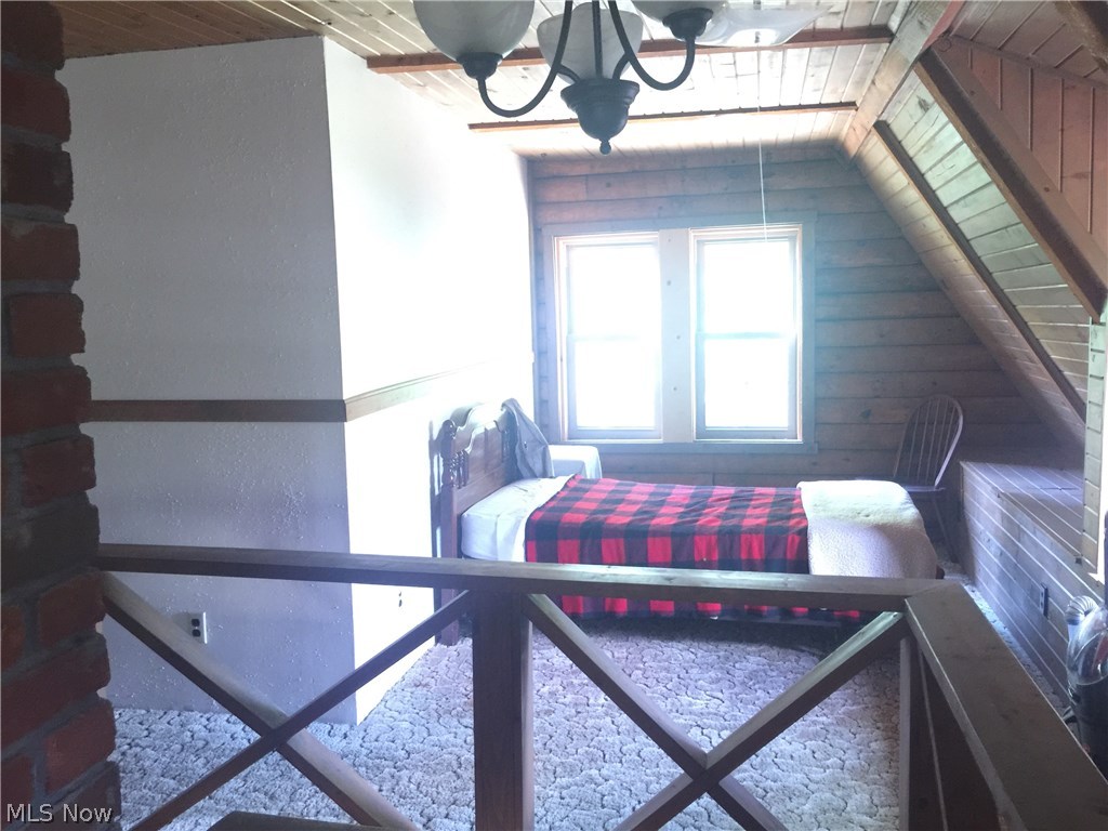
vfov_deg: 48.2
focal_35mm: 29
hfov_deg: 61.7
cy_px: 416
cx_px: 554
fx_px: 928
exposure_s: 1/8
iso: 125
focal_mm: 4.15
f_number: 2.2
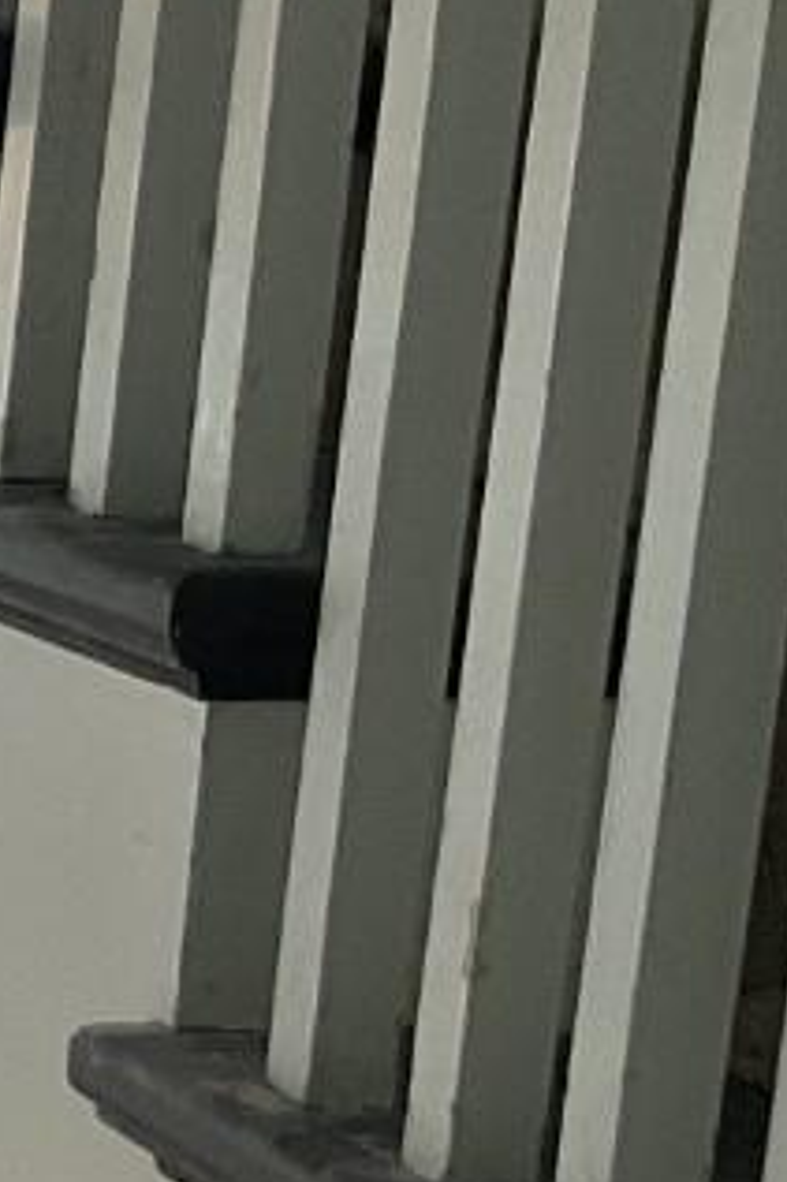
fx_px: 4497
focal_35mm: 137
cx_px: -1697
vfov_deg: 14.9
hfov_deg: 8.2
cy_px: 891
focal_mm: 3
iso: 64
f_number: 1.8
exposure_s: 1/120
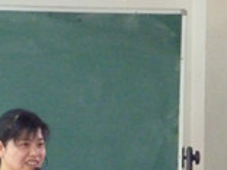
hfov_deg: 4.5
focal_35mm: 438
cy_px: 131
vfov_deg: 3.4
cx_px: 63
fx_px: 2872
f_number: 4.5
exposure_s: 1/10
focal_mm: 22.5
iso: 800
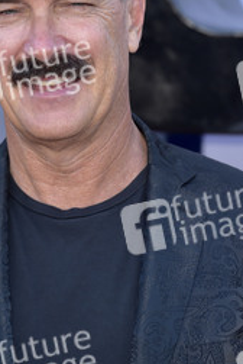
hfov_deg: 6.4
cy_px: 148
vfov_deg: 9.6
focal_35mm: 215
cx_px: 64
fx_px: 2171
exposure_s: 1/250
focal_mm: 135
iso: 320
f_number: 6.3
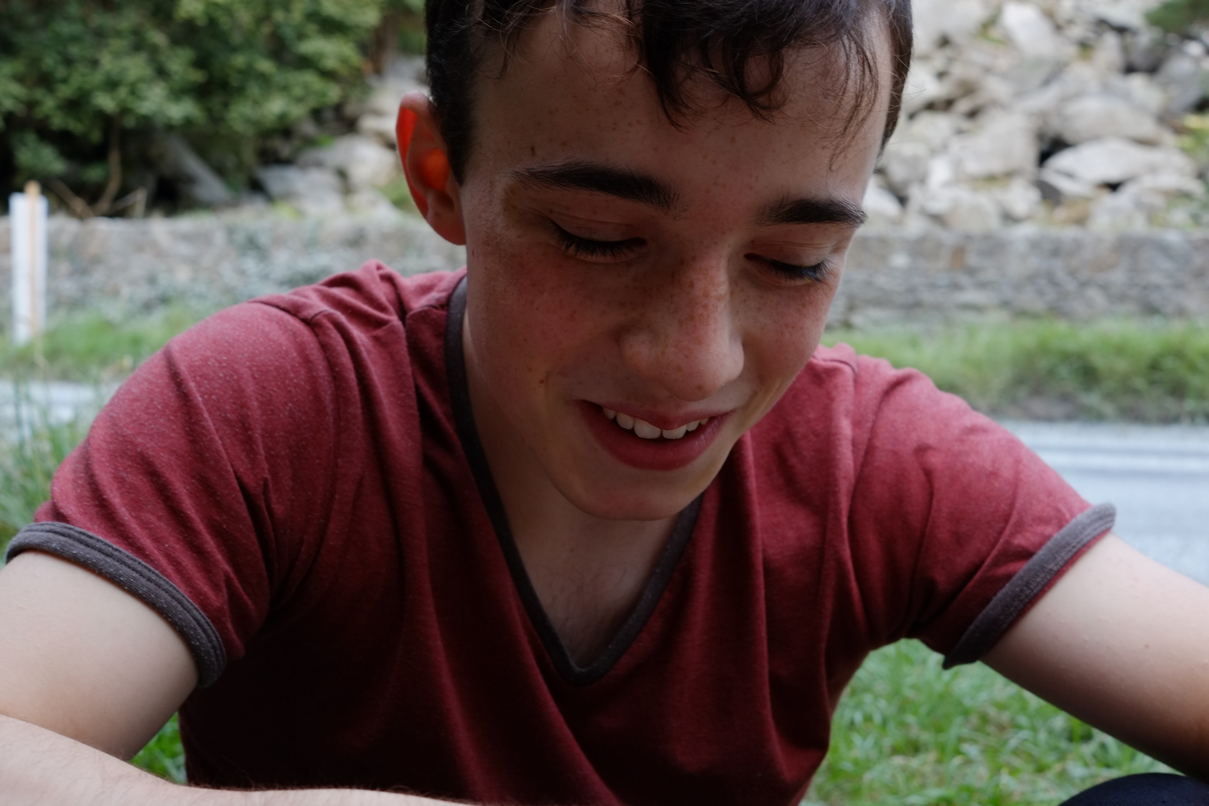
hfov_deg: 47.4
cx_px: 604
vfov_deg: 32.6
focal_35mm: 41
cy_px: 403
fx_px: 1377
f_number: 6.4
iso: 500
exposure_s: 1/140
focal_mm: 27
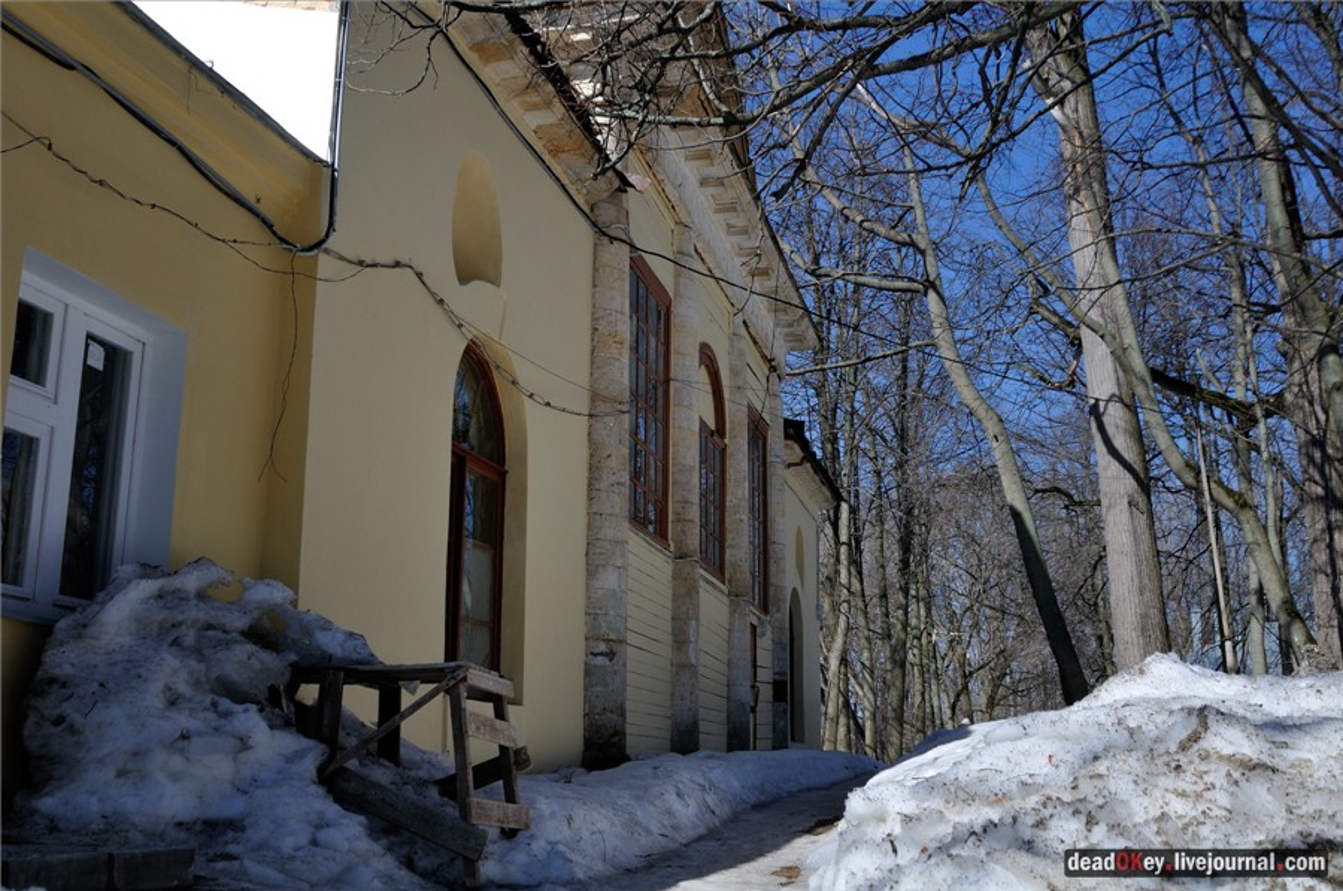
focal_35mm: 36
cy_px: 446
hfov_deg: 53.2
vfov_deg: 36.8
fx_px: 1341
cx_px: 672
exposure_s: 1/640
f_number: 7.1
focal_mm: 24
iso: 200
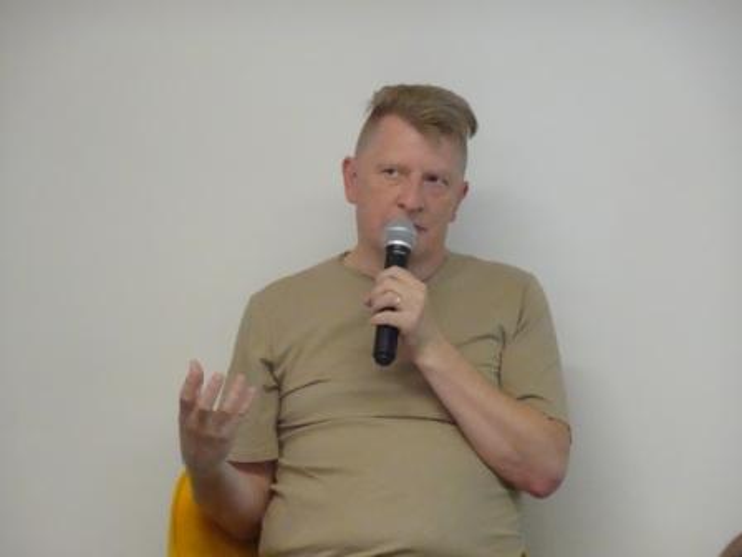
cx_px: 371
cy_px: 278
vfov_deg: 5.3
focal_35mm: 279
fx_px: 5980
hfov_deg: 7.1
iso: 3200
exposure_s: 1/125
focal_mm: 45.14
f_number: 6.3
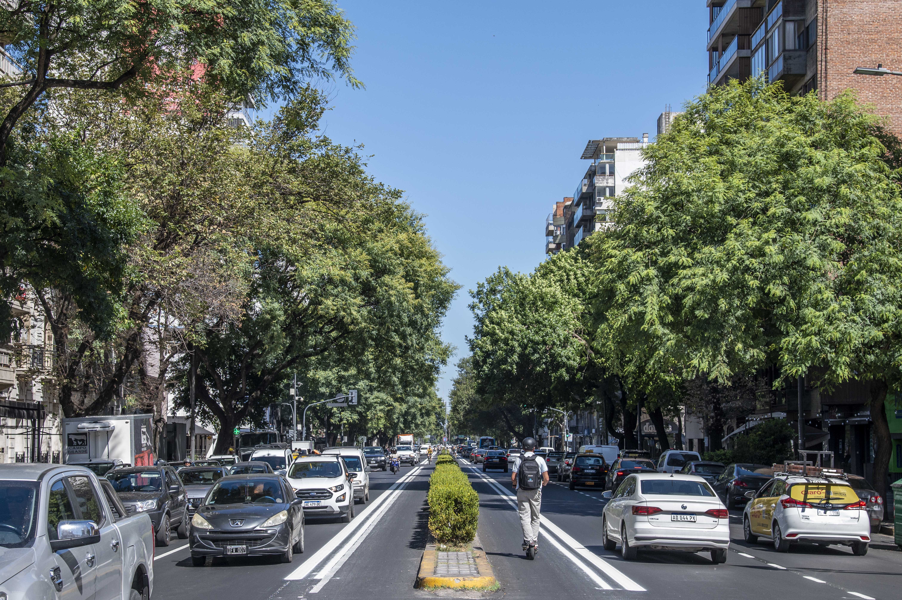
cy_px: 300
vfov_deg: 28.0
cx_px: 451
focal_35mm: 48
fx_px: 1202
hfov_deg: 41.1
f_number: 7.1
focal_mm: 48
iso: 320
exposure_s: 1/640
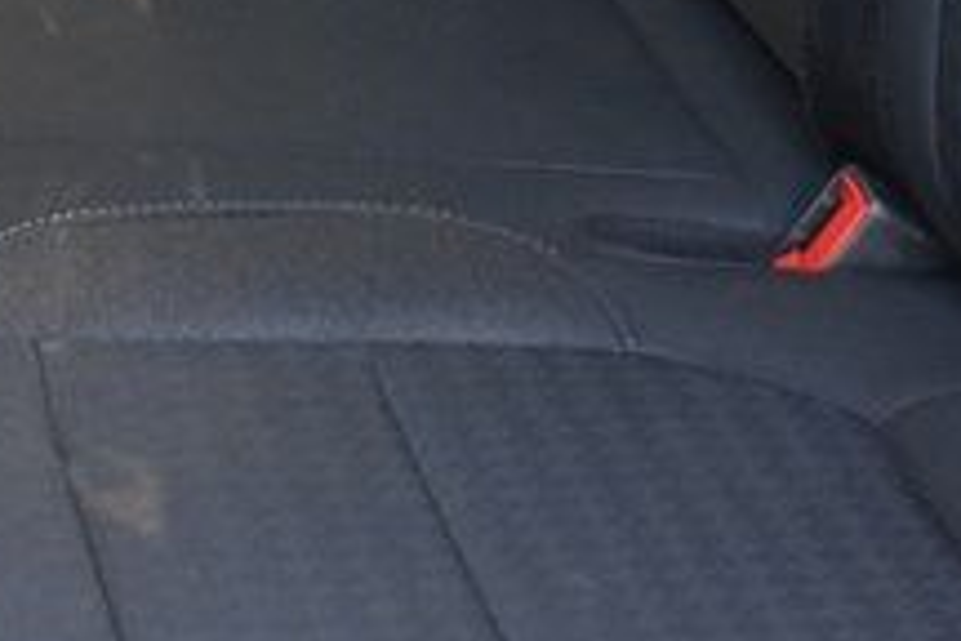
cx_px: 645
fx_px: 3987
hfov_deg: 13.7
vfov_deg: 8.7
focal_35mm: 149
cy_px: -576
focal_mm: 21
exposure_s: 1/125
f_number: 3.8
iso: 800
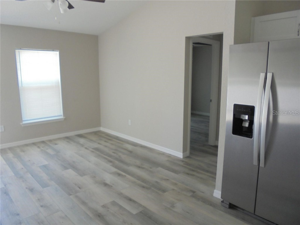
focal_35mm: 26
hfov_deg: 67.3
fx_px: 225
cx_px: 150
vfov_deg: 53.1
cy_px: 112
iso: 100
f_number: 3.5
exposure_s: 1/40
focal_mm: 4.6
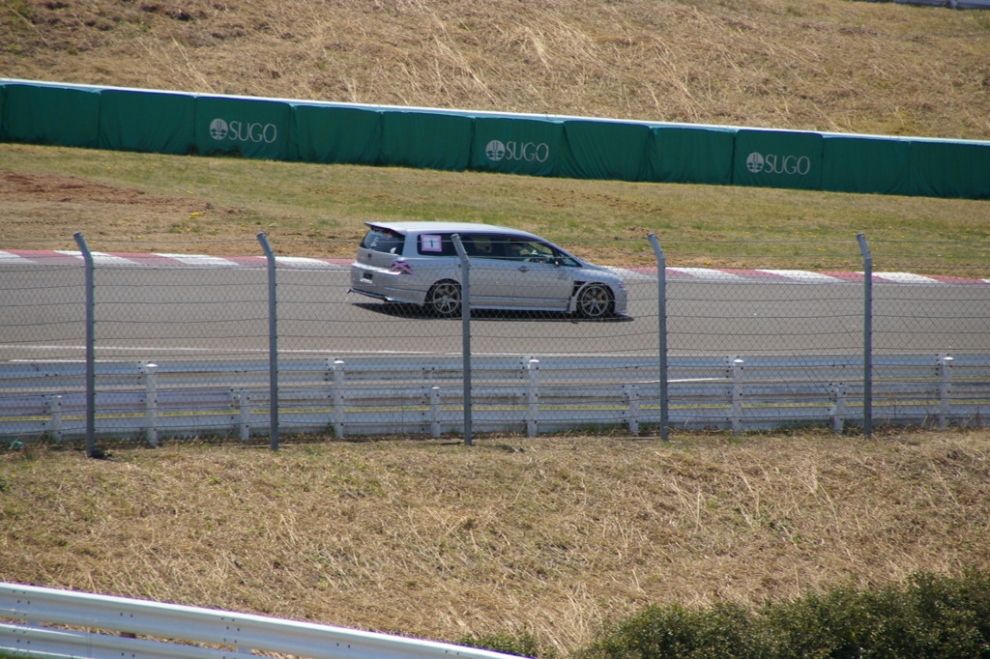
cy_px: 330
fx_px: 9484
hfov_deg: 6.0
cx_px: 495
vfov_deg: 4.0
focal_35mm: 345
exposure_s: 1/350
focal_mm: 230
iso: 200
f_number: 9.5
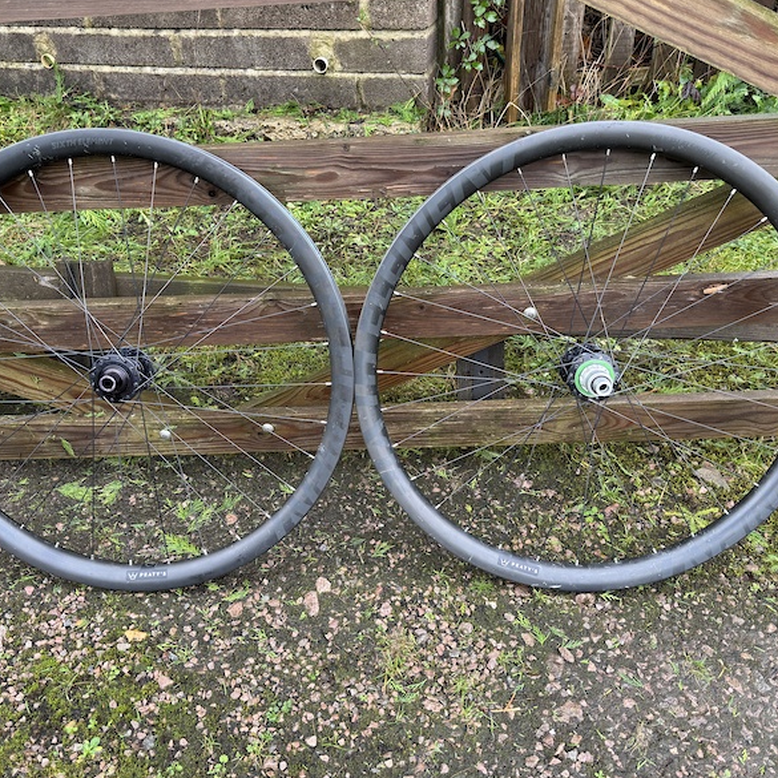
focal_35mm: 29
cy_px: 387
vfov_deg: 55.6
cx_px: 368
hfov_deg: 55.6
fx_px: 737
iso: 200
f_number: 1.78
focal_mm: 6.86
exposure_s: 1/81
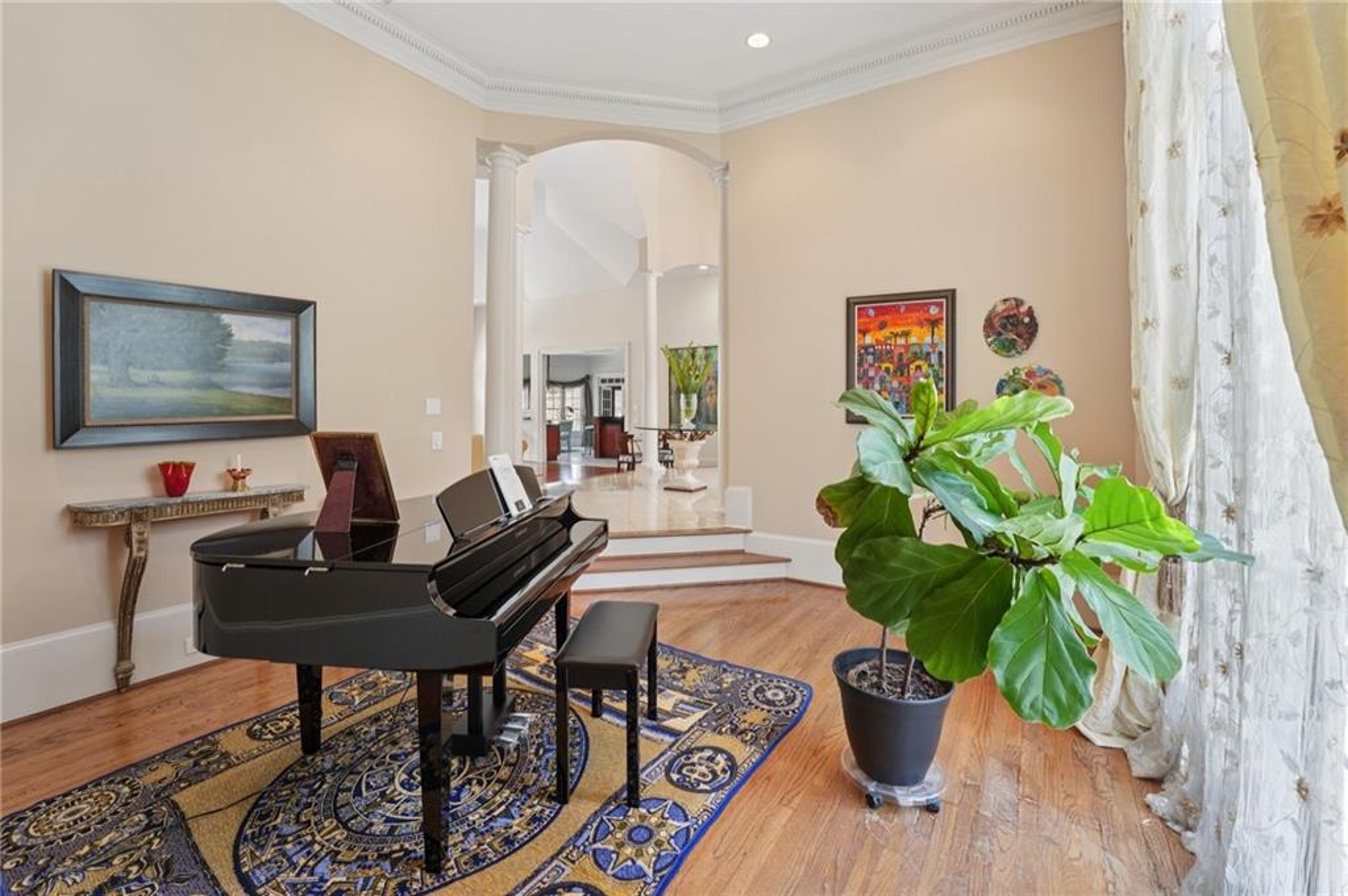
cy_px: 448
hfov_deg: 104.3
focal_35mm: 14
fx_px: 524
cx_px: 674
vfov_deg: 81.1
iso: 320
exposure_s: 1/20
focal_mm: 14
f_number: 8
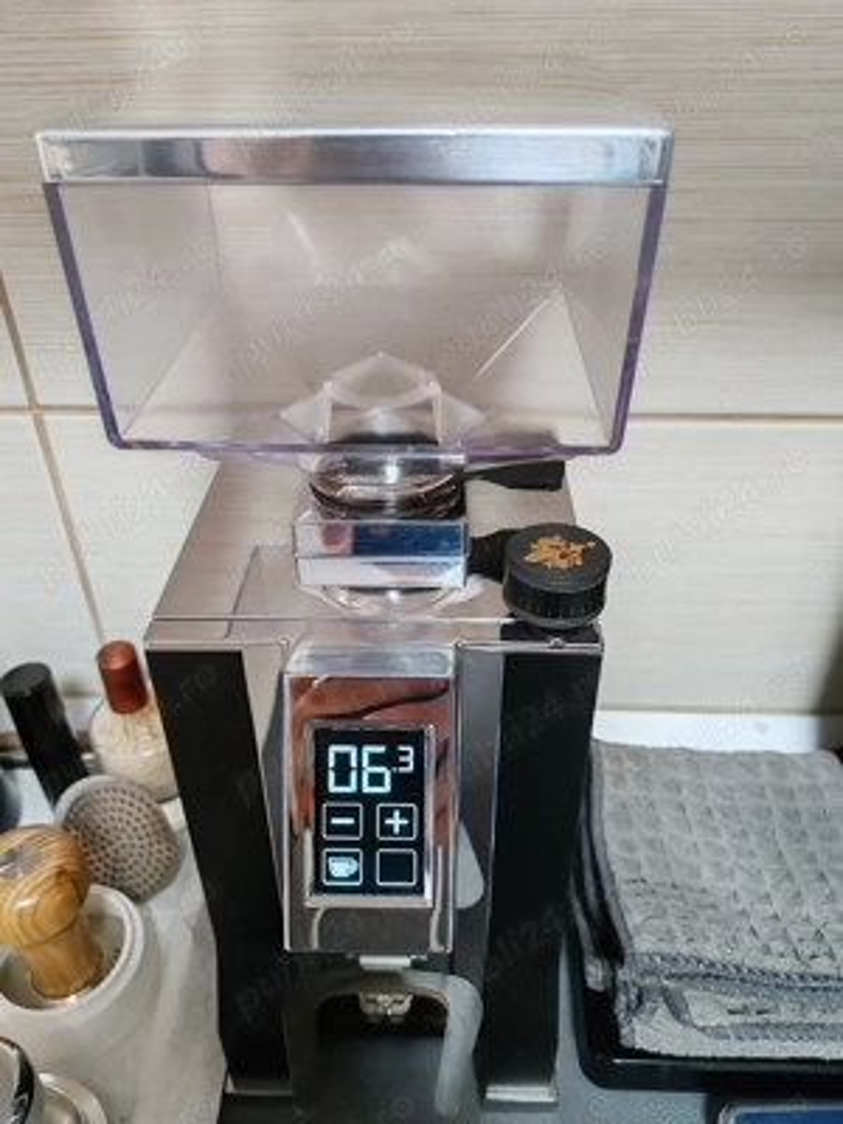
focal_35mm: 27
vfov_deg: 65.3
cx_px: 422
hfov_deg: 51.4
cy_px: 562
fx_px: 877
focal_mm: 6.12
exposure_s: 1/50
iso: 800
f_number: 1.9
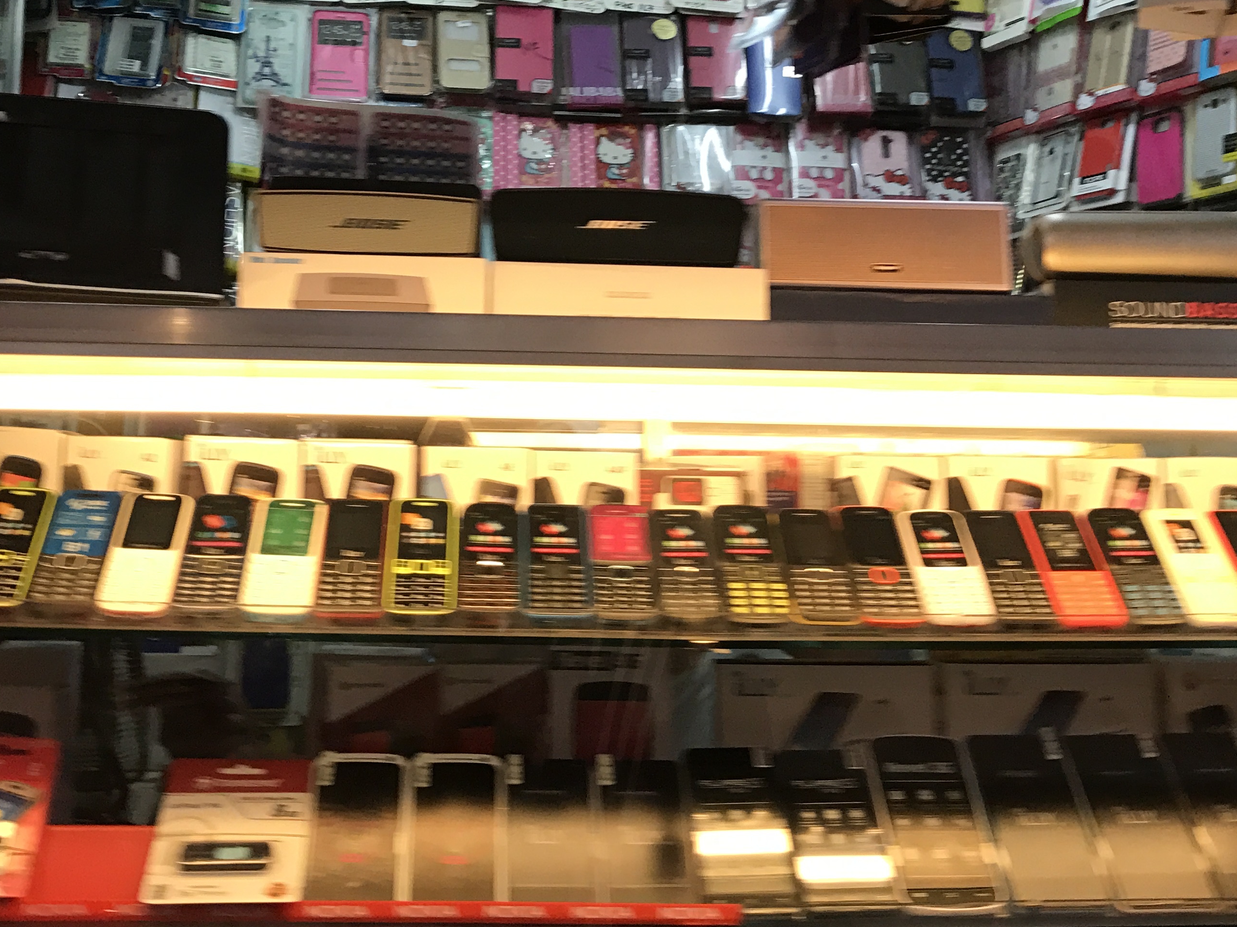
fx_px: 1572
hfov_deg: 42.9
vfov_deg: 32.6
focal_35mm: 44
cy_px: 301
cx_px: 605
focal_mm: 3.99
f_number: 1.8
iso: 25
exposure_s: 1/30
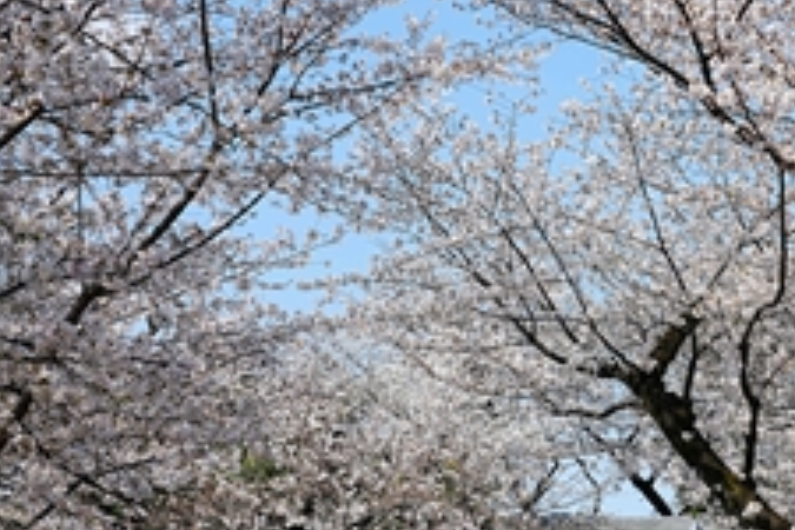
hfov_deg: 25.1
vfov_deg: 17.0
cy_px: 352
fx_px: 1767
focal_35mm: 80
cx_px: 594
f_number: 8
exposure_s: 1/320
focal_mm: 45
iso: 100
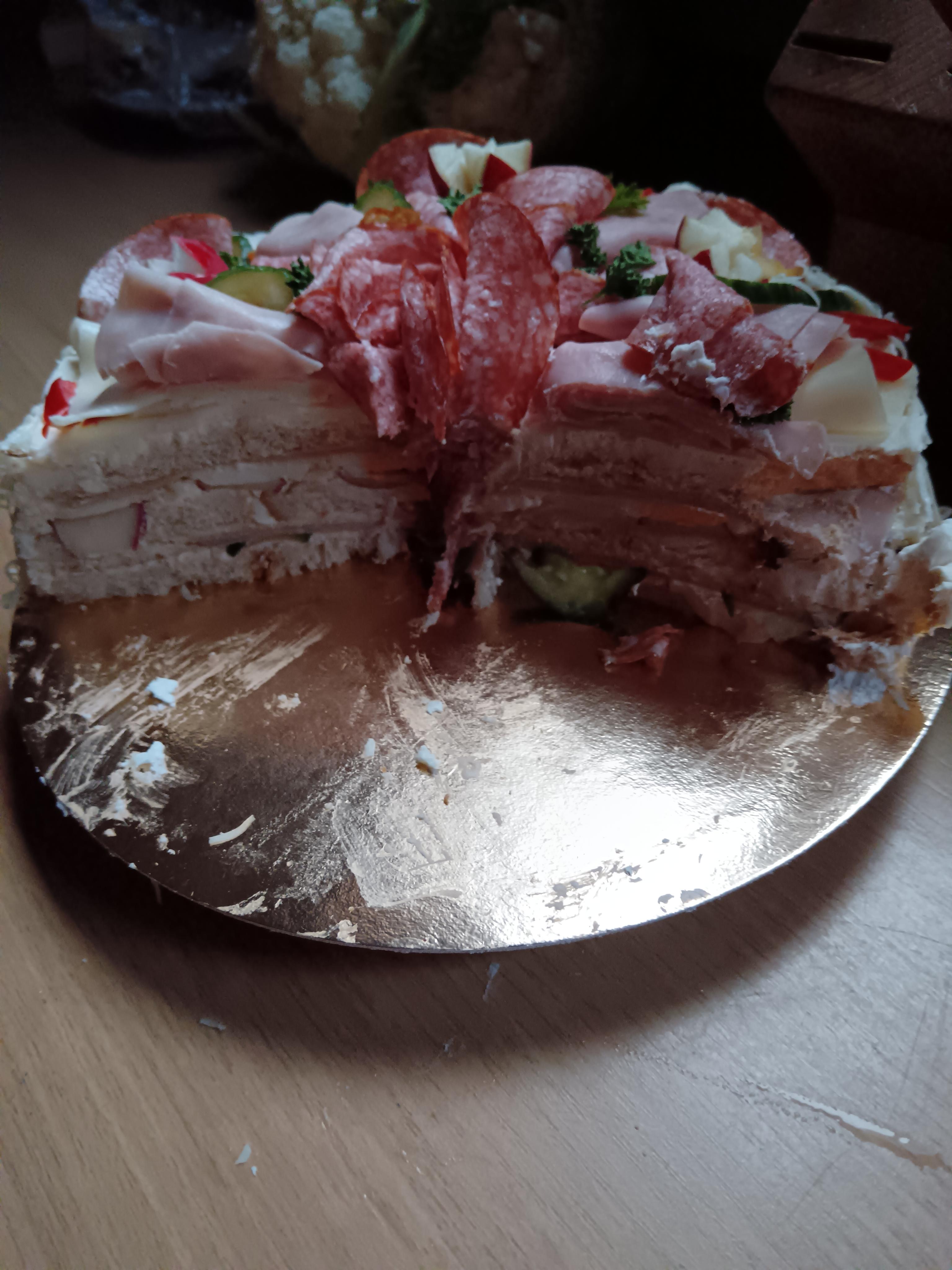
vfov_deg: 65.3
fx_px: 990
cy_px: 635
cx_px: 476
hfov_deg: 51.4
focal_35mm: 27
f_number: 1.9
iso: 3219
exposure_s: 1/50
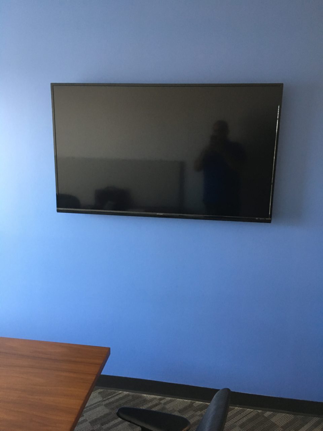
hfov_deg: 48.2
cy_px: 216
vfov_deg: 61.7
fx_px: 361
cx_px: 162
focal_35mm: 29
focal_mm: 4.15
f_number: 2.2
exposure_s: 1/30
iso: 125
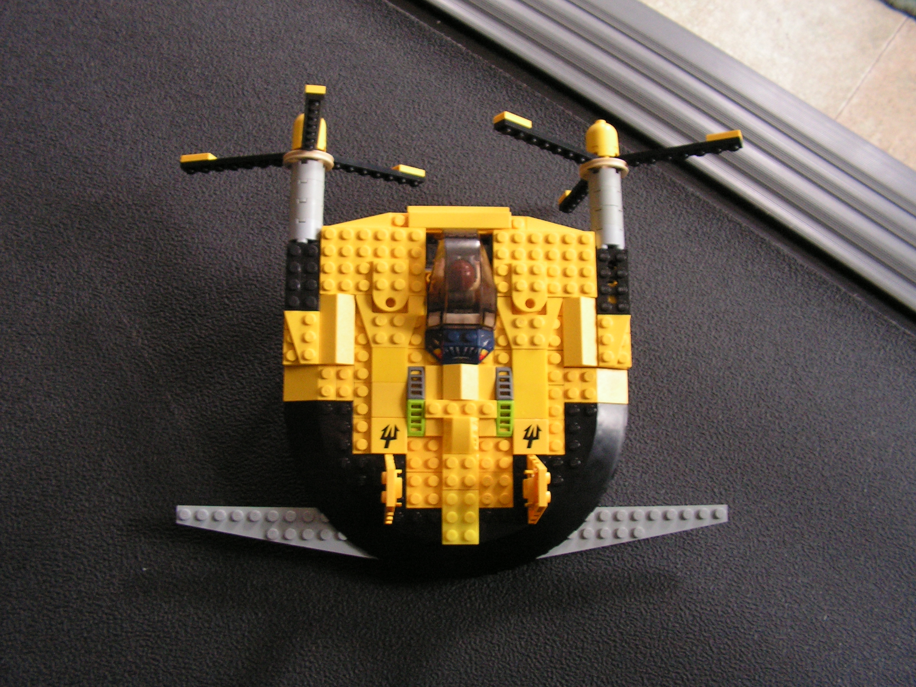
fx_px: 953
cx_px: 458
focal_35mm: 36
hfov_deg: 51.4
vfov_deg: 39.7
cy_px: 344
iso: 200
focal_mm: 6
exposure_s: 1/13
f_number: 3.2
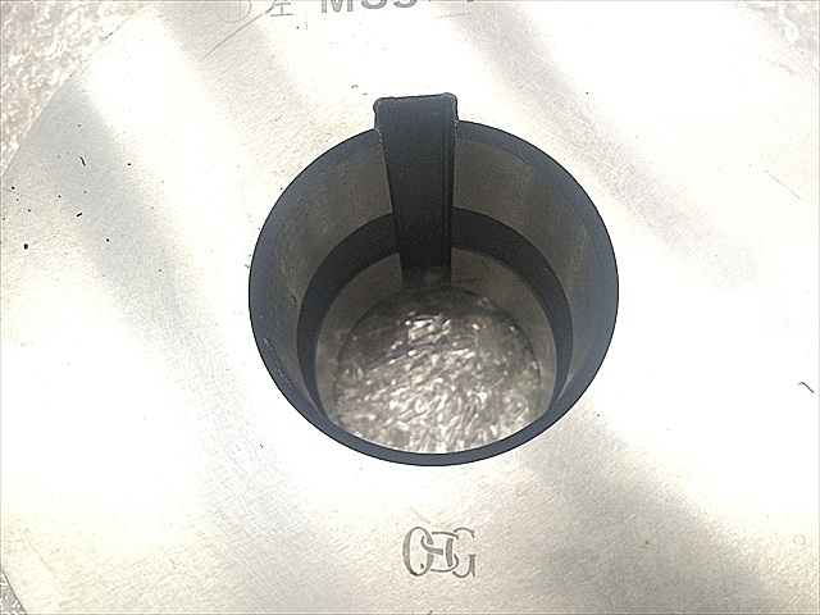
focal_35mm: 29
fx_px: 687
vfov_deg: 48.2
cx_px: 410
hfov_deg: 61.7
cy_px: 308
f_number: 2.2
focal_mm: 4.15
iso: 160
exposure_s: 1/30
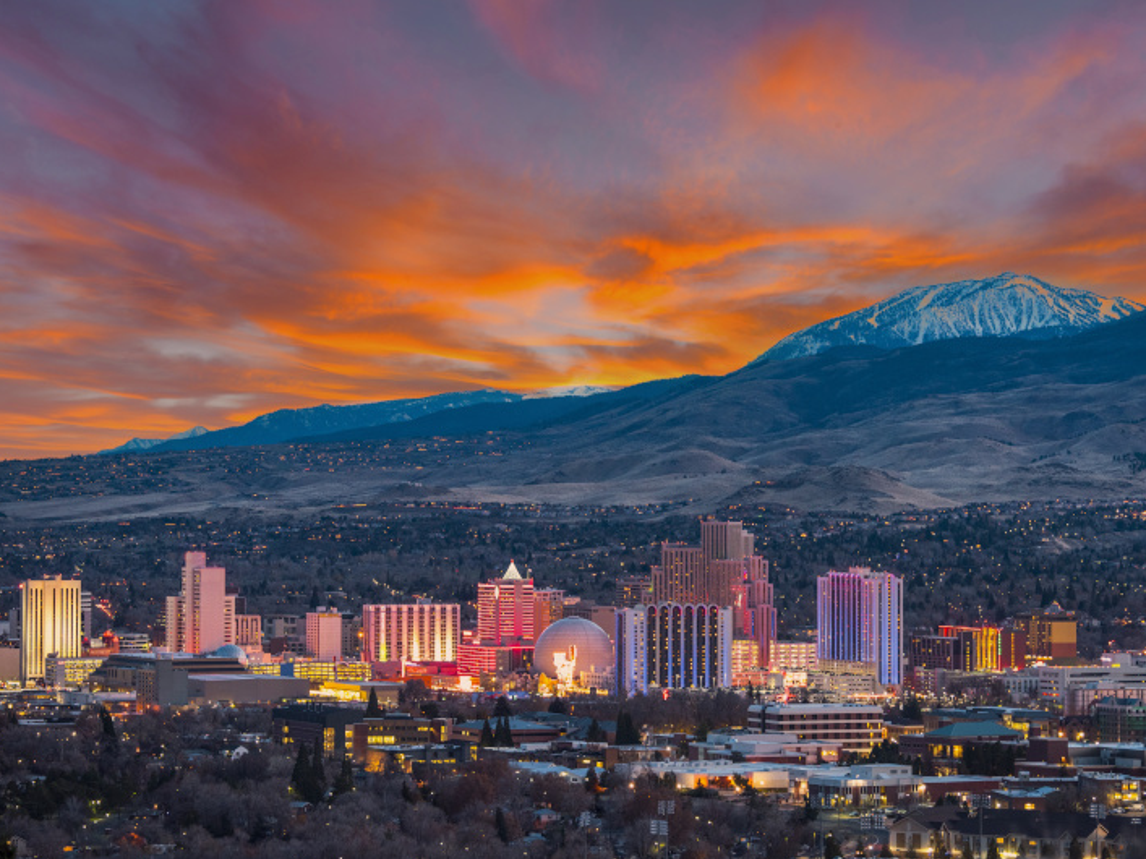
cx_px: 627
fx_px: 4502
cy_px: 431
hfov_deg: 14.5
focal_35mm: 136
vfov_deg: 10.9
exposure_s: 1/13
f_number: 3.5
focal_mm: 125
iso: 640
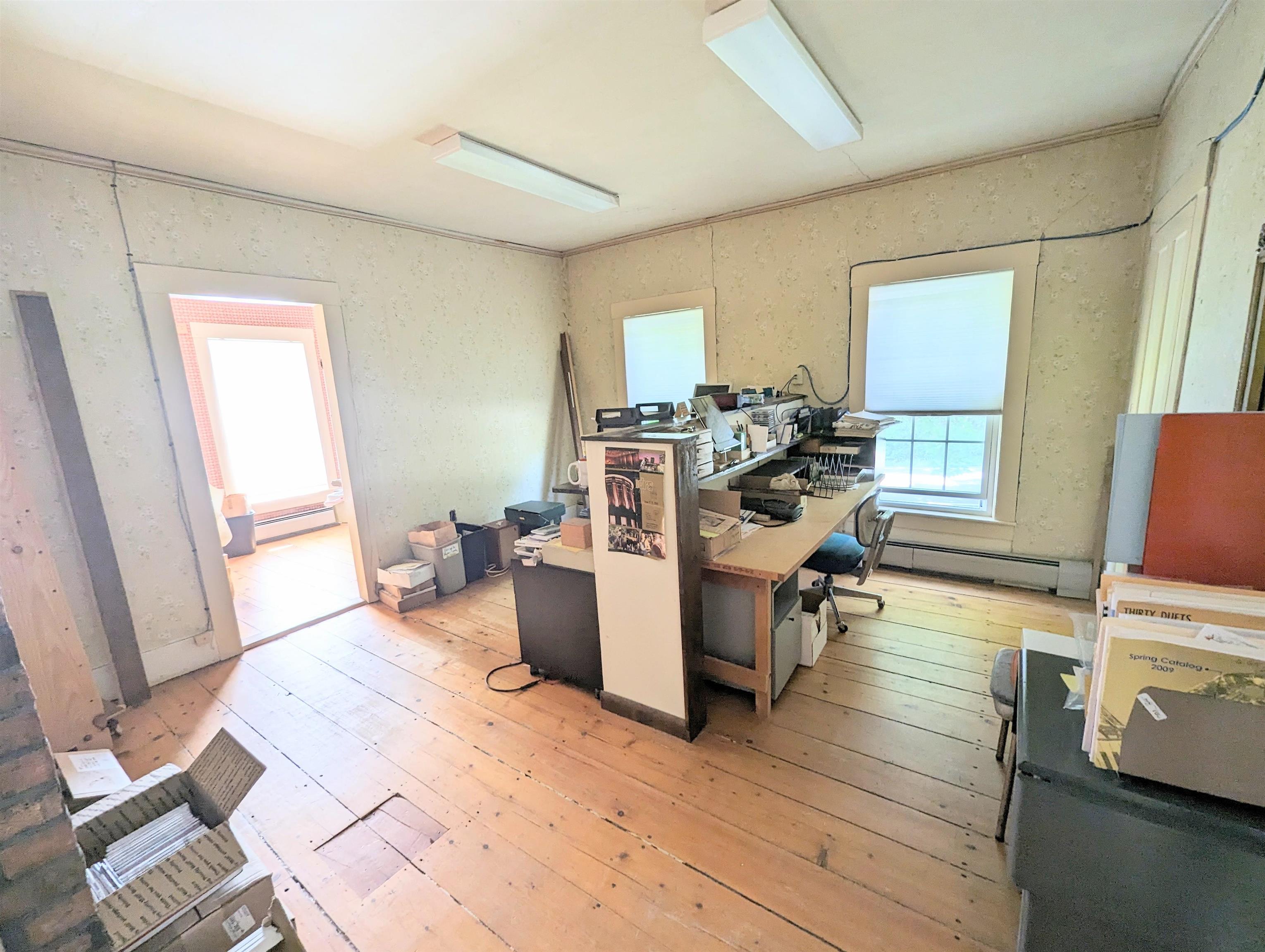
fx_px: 476
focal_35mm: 13
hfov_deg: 106.1
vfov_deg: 90.1
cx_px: 632
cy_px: 476
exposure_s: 1/23.8
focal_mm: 1.95
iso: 69
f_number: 2.2
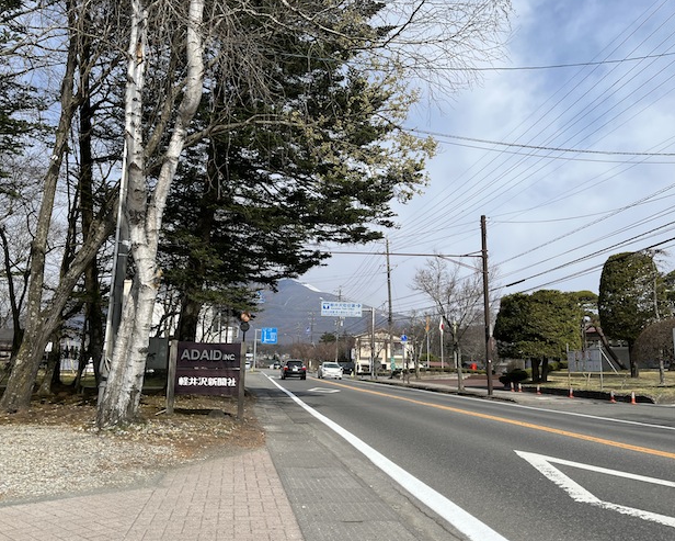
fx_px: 559
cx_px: 332
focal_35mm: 28
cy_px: 268
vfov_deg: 51.5
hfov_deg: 62.2
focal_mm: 5.1
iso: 50
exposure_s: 1/4149
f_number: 1.6
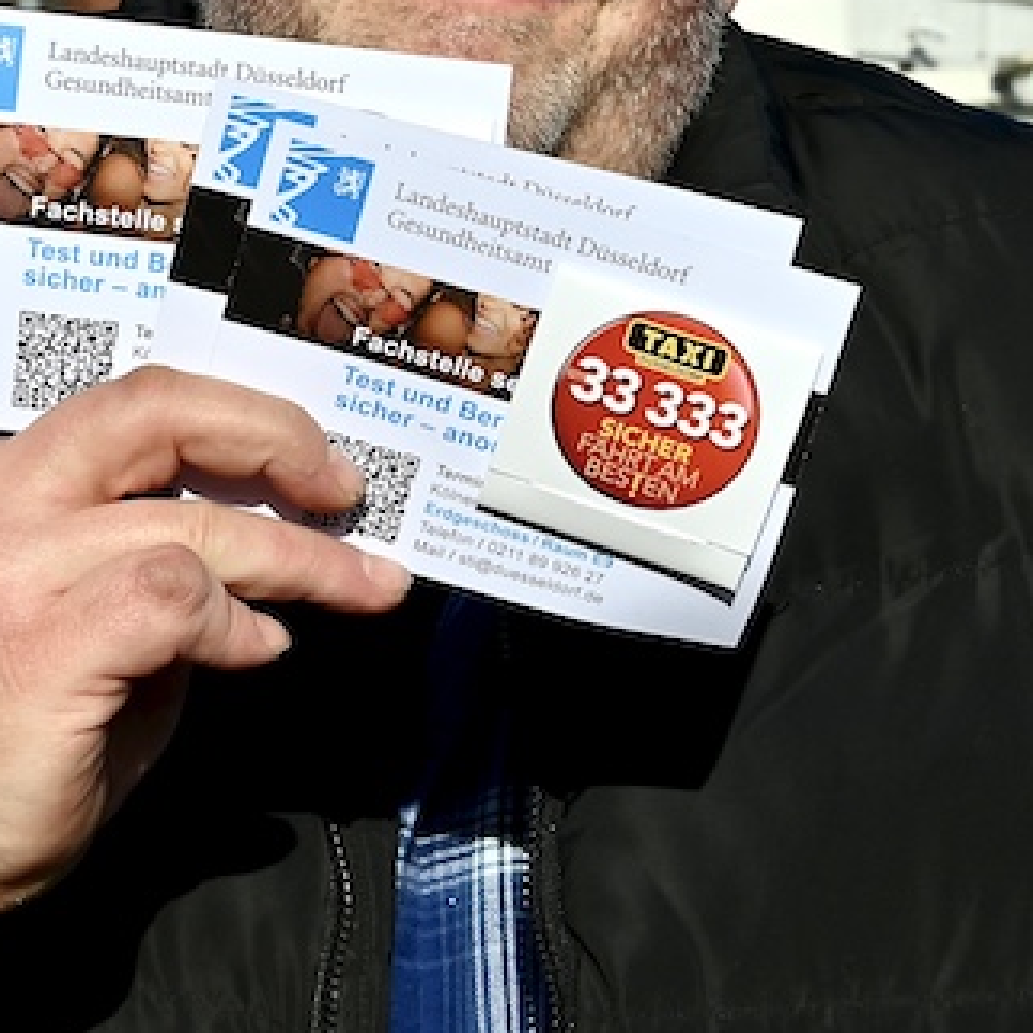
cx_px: 221
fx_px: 3646
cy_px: 265
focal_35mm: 108
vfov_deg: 16.1
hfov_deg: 16.0
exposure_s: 1/200
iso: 100
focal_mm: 40
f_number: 11
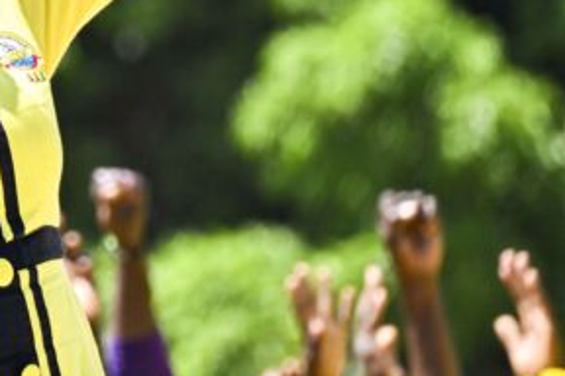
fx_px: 13402
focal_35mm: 854
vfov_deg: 1.6
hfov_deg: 2.4
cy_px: -102
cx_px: -112
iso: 800
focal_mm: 320
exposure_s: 1/1000
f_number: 8
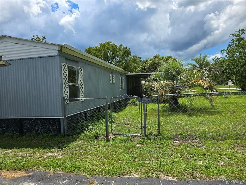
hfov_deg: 73.9
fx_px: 163
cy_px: 92
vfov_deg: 58.9
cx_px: 123
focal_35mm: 23
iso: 12
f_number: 1.7
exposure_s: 1/873
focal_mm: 6.3
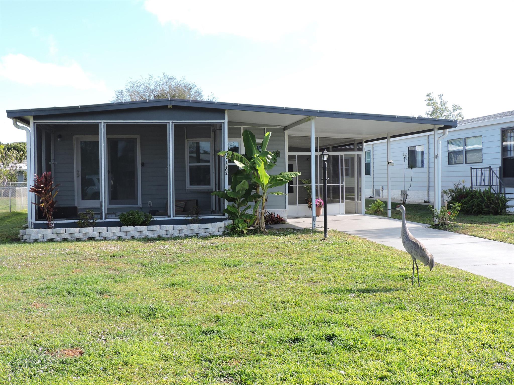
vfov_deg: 36.0
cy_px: 192
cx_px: 257
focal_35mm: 40
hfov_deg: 46.8
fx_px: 594
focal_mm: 7.1
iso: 100
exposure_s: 1/400
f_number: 3.3
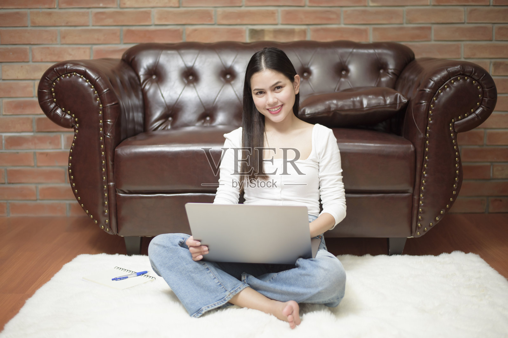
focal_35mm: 50
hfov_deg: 39.6
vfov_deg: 27.0
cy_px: 169
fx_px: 705
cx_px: 254
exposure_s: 1/200
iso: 200
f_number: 2
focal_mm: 50
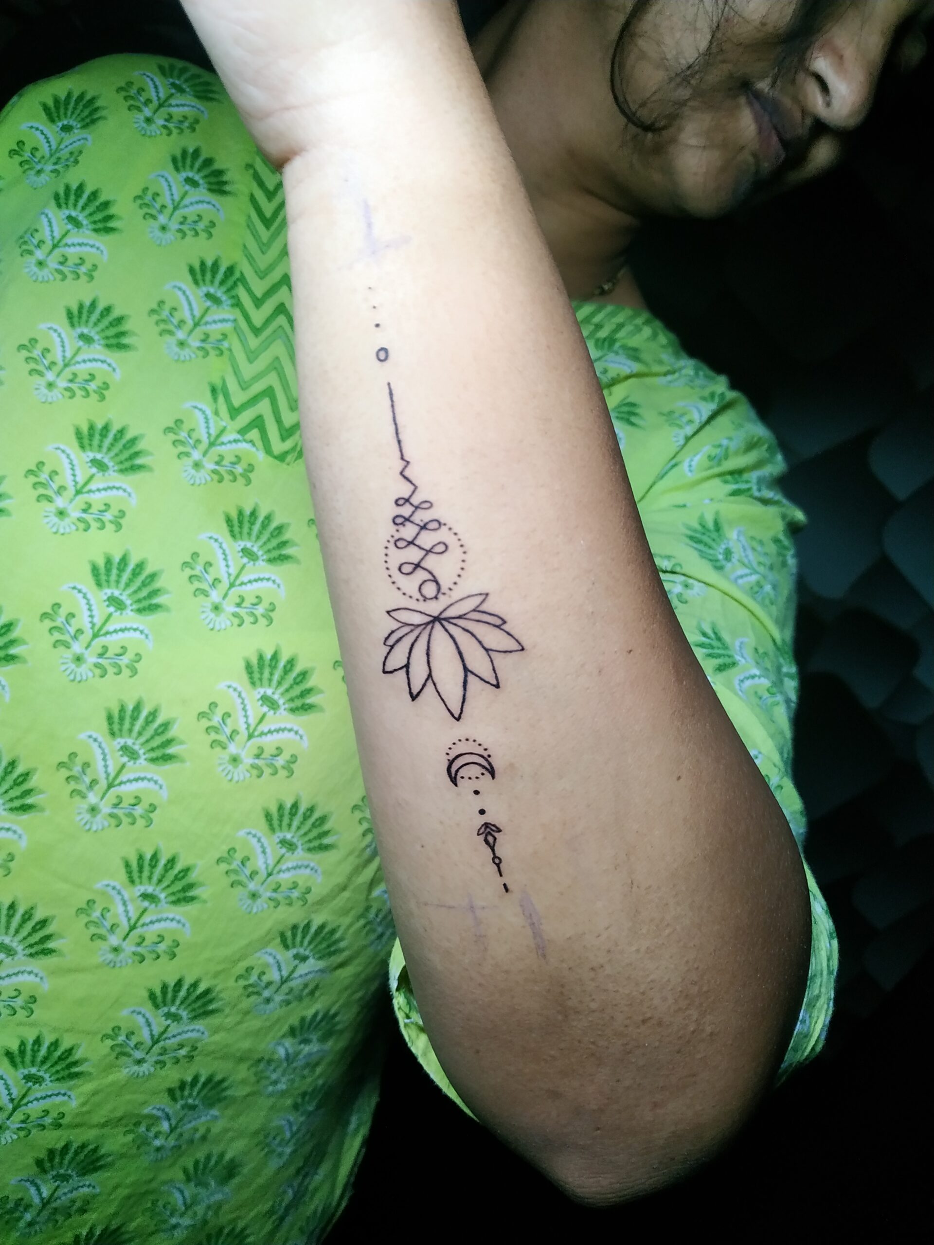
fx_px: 863
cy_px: 622
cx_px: 467
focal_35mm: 24
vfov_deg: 71.6
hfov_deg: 56.8
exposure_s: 1/25
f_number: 1.9
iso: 320
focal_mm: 3.94
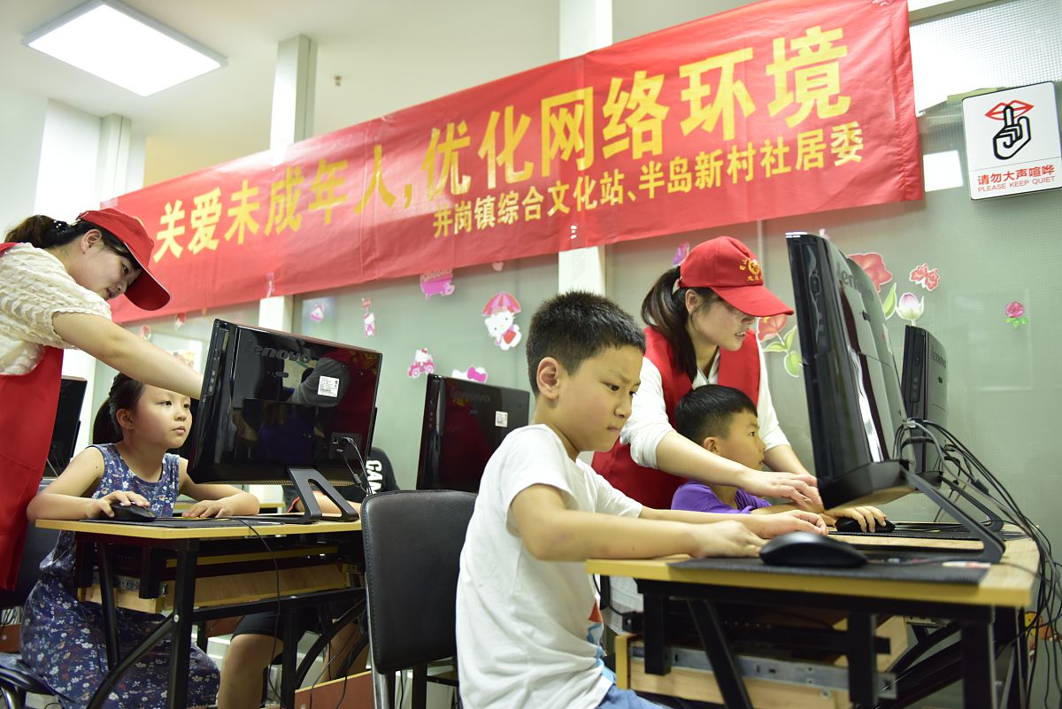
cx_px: 531
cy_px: 354
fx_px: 826
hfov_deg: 65.5
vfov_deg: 46.4
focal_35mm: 28
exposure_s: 1/80
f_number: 2.8
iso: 1000
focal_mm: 28
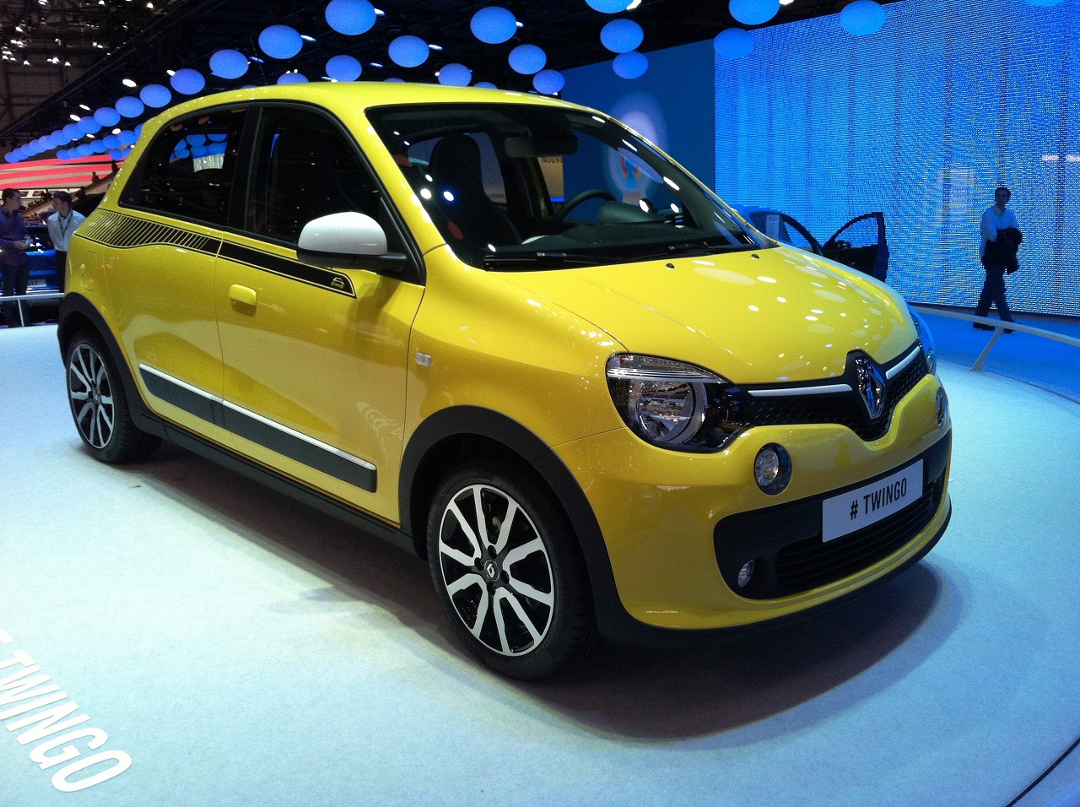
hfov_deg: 52.7
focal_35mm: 35
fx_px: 1090
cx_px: 540
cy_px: 404
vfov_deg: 40.6
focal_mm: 3.85
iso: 100
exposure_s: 1/120
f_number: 2.8
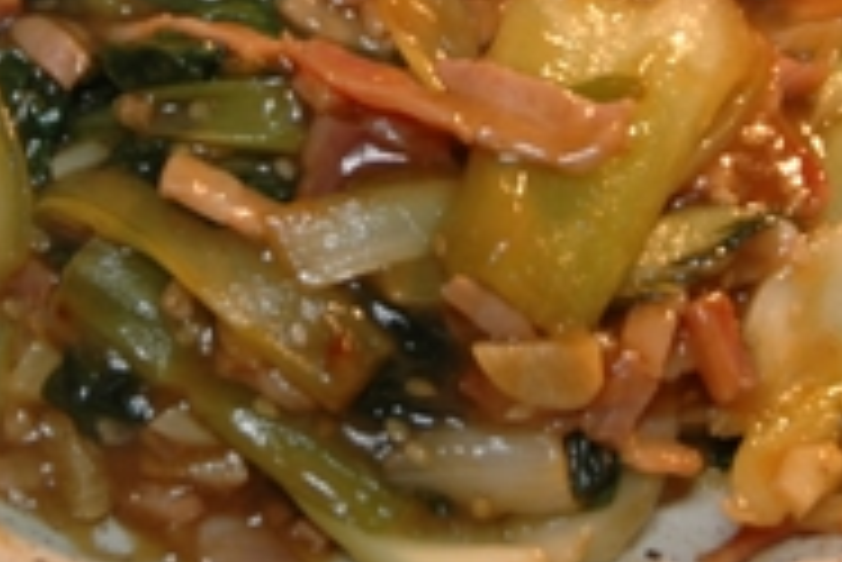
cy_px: -45
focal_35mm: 172
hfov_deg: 11.9
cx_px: 414
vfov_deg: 7.9
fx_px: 4026
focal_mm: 48
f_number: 4.8
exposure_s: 1/13
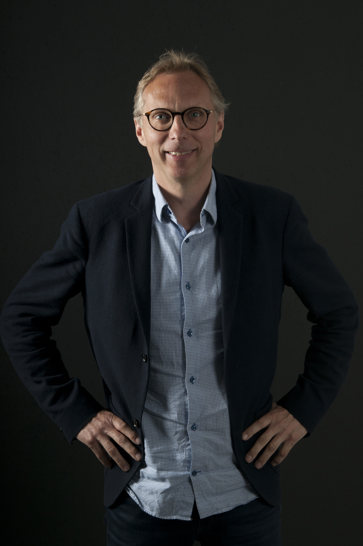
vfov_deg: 28.1
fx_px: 1092
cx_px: 182
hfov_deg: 18.9
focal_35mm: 72
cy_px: 273
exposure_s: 1/250
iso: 200
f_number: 10
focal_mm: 48
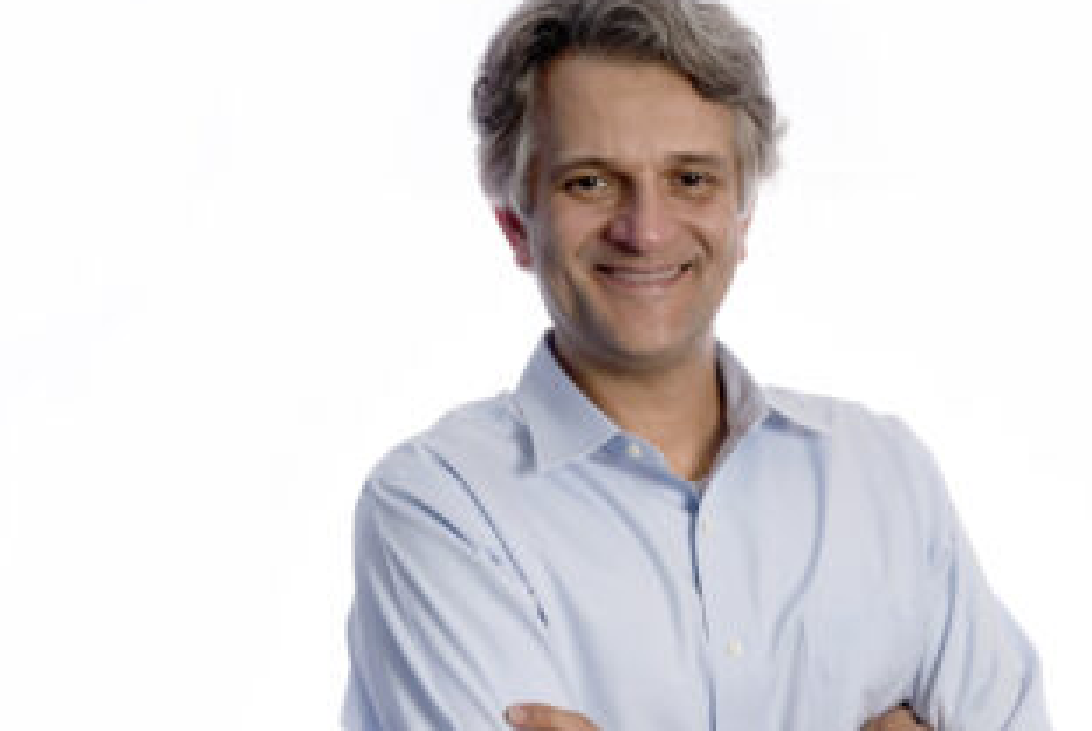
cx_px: 678
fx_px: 3552
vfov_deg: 11.7
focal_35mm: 117
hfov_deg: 17.5
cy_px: 501
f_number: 7.1
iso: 100
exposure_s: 1/200
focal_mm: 70
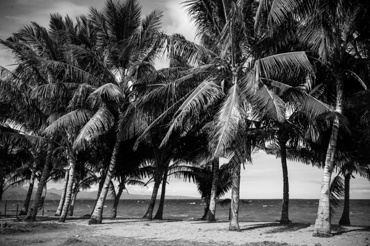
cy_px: 123
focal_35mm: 40
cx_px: 185
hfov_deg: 48.5
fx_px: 411
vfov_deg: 33.4
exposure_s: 1/400
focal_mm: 40
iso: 400
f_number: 9
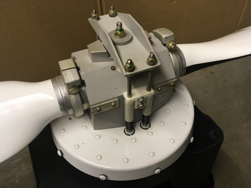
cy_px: 94
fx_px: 210
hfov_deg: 61.7
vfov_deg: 48.2
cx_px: 126
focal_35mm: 29
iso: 100
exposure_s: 1/33
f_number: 2.2
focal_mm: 4.15
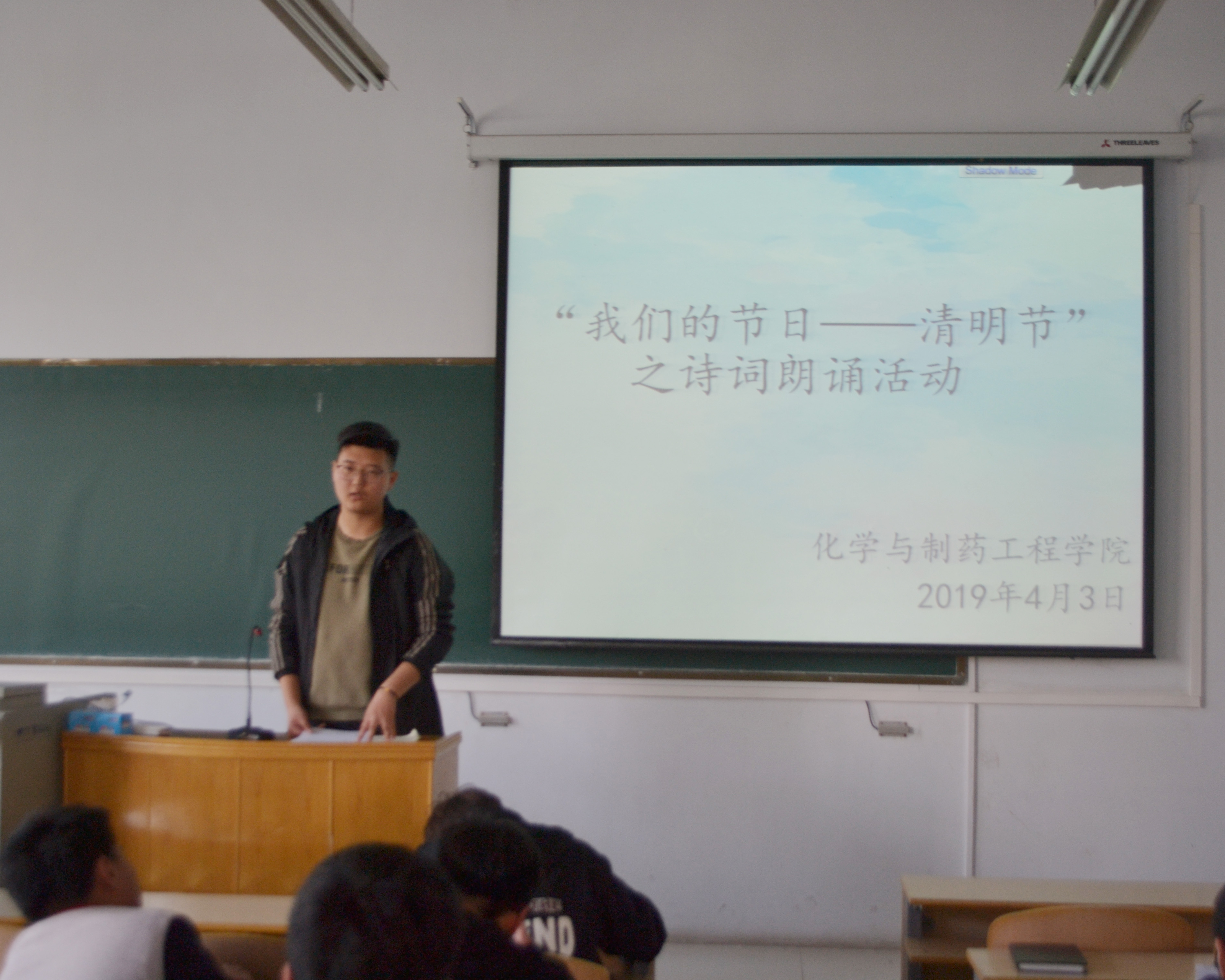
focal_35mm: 41
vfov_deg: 36.5
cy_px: 491
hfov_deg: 44.8
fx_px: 1487
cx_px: 642
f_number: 4
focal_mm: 24
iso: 160
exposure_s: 1/30
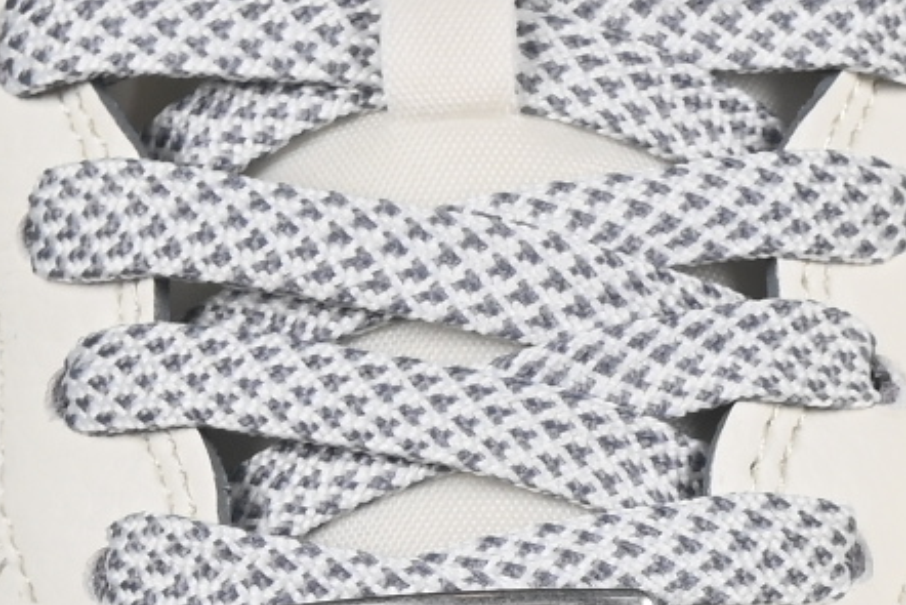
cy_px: 968
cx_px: 1056
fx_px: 11882
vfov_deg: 2.9
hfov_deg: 4.4
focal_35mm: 472
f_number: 8
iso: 160
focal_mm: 50
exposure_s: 1/100
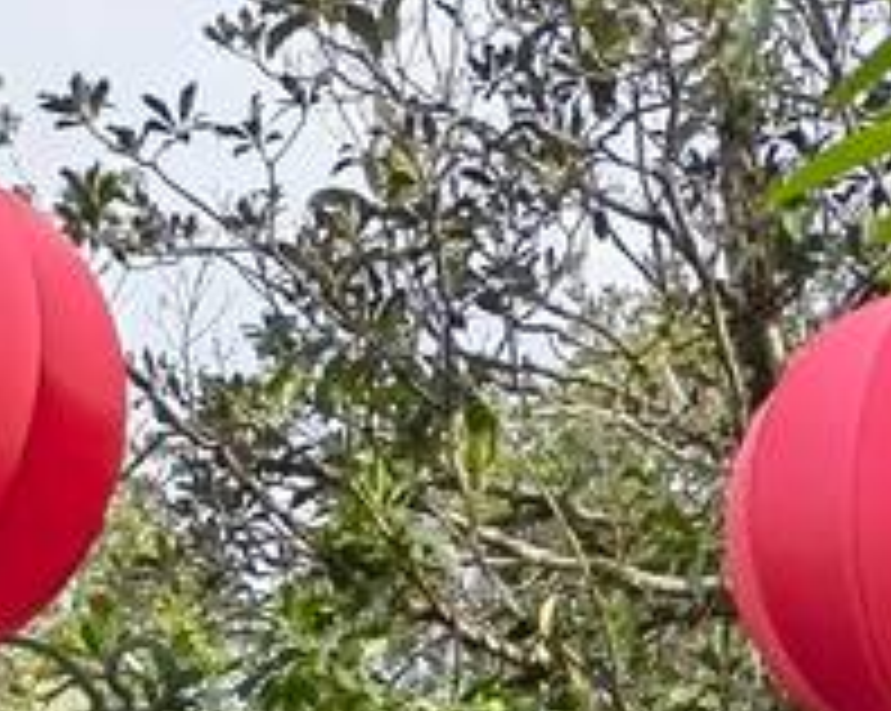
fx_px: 3372
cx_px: 428
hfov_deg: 15.1
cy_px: 1611
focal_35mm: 128
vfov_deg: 10.6
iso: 50
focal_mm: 5.52
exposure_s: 1/2611
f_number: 1.9
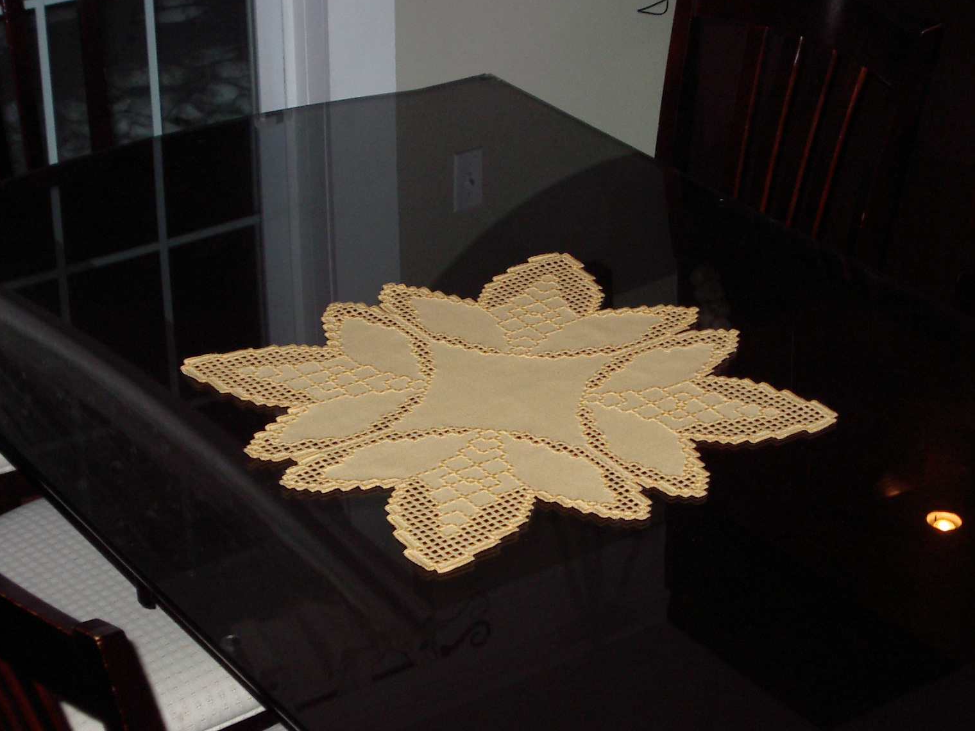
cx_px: 509
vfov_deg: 18.4
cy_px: 357
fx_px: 2253
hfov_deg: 24.4
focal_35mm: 80
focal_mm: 11.5
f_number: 3.8
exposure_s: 1/80
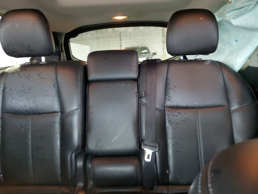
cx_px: 129
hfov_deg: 67.3
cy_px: 97
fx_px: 194
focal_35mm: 26
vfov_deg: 53.1
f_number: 1.5
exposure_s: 1/17
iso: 282
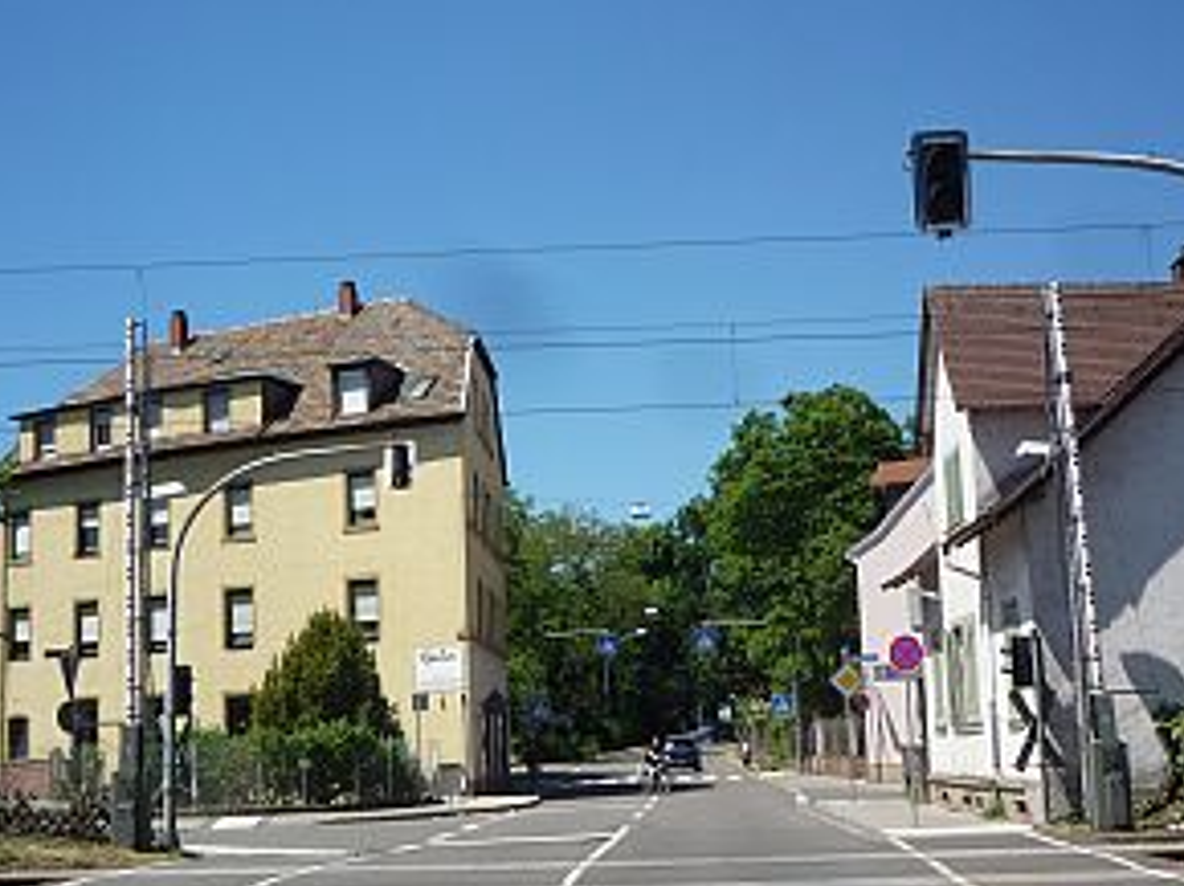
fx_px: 1811
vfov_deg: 27.5
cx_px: 510
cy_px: 449
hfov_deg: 36.1
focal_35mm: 53
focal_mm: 5.2
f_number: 5.6
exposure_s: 1/400
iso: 100
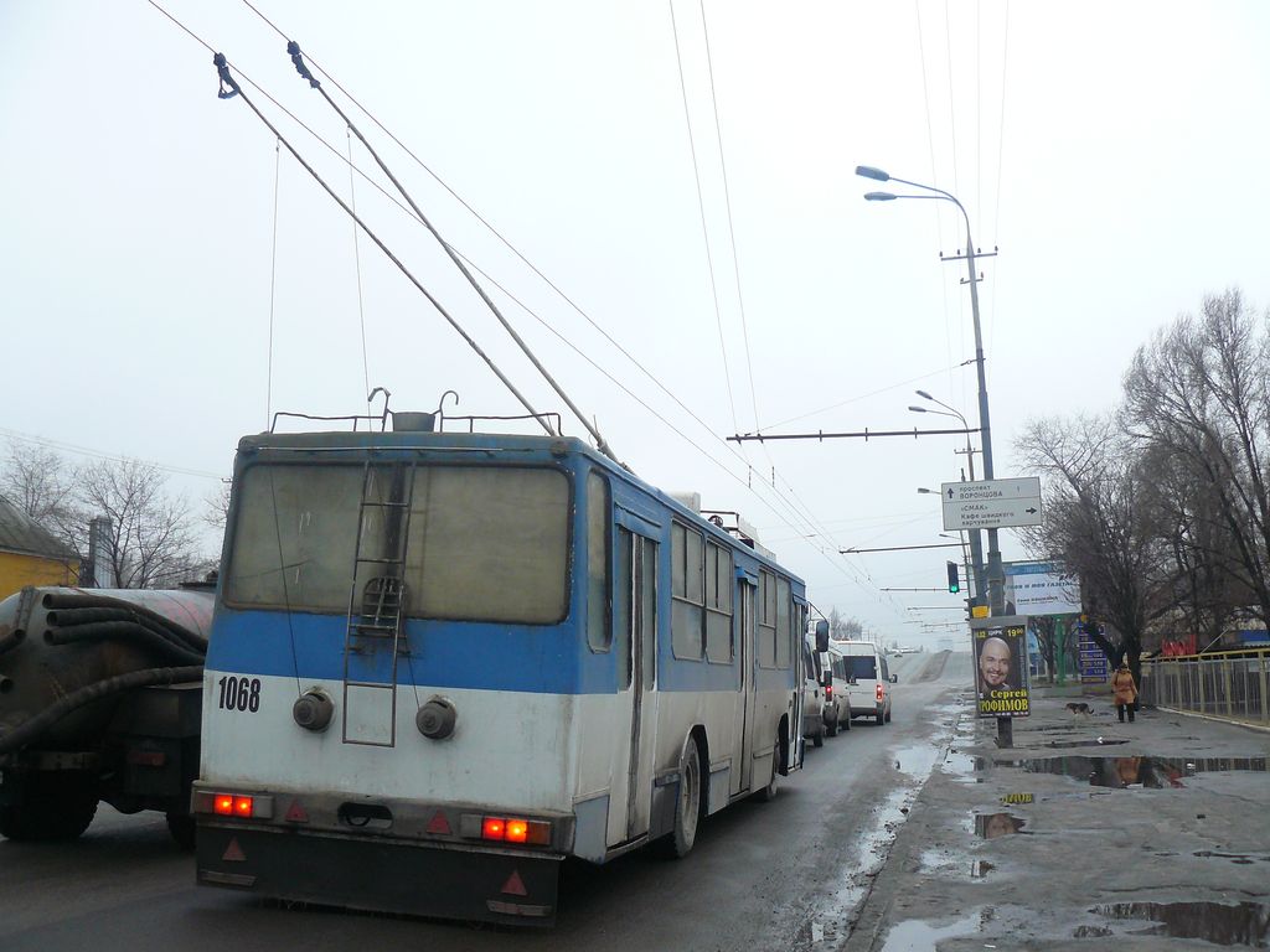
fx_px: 1321
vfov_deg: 39.7
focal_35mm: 36
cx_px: 635
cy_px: 476
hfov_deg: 51.4
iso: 200
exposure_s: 1/250
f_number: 2.8
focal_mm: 6
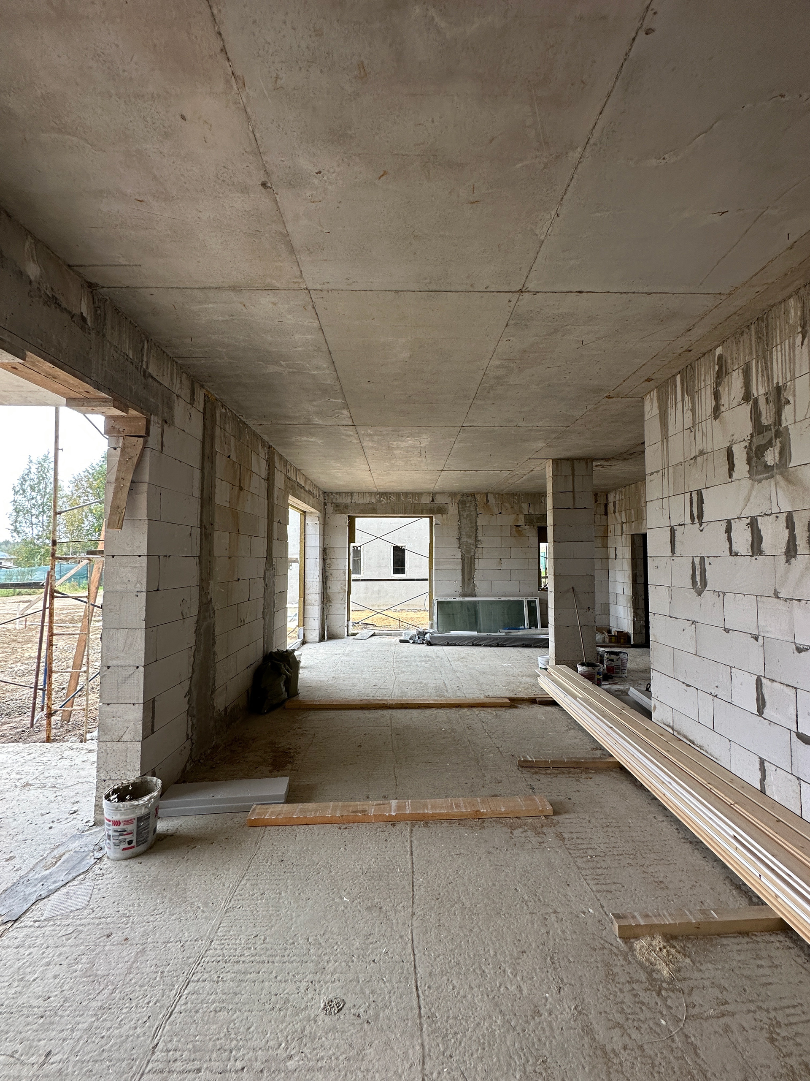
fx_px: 437
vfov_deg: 102.1
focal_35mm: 14
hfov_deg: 85.7
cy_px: 540
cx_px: 405
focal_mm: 2.22
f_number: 2.2
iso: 100
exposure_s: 1/99
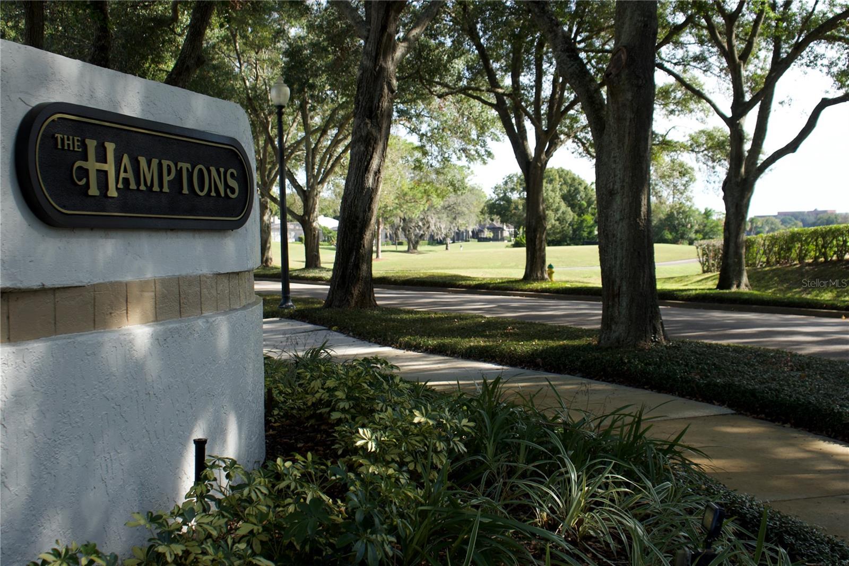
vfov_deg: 31.9
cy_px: 283
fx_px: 990
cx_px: 424
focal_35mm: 42
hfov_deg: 46.4
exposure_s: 1/500
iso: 200
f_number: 4
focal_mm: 28
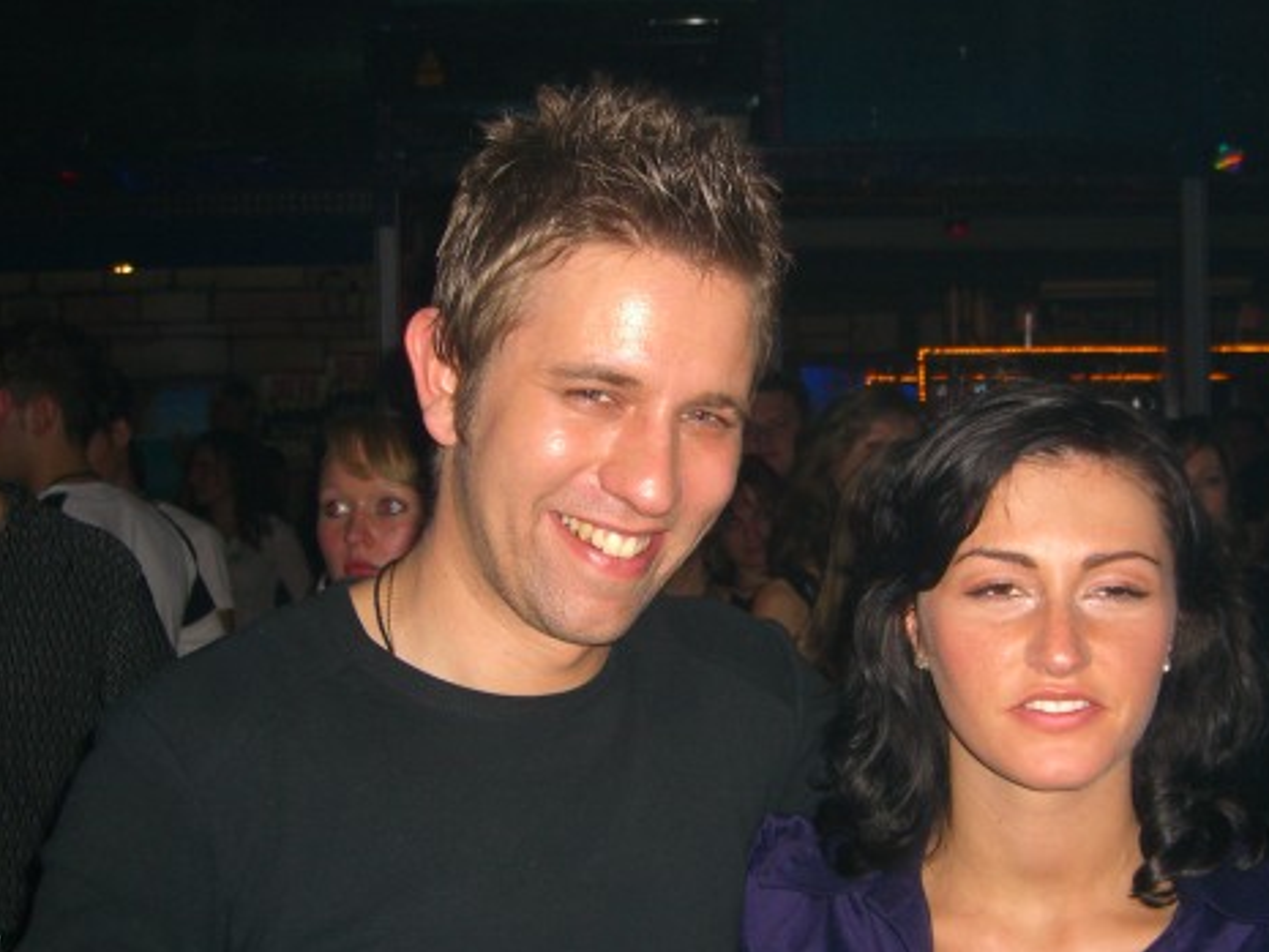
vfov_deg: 29.7
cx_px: 772
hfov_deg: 38.7
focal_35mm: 49
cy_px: 524
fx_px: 1797
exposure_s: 1/60
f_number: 2.8
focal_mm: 7.9
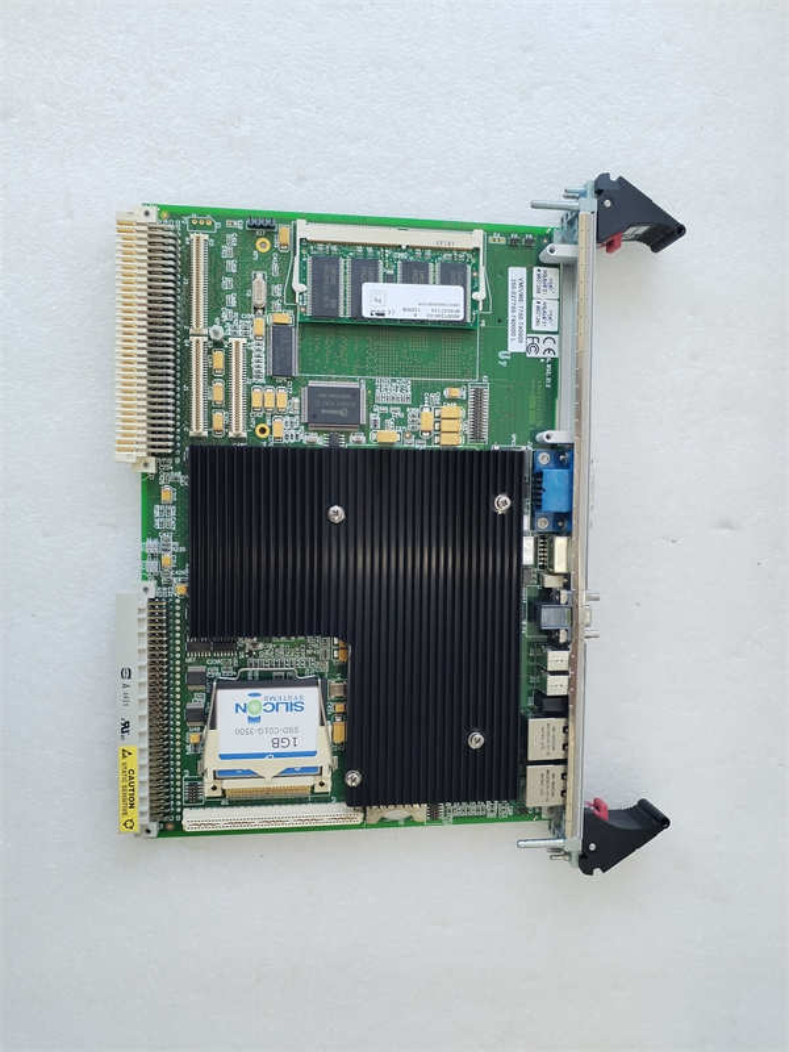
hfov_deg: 53.1
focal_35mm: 26
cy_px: 526
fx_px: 790
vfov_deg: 67.3
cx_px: 394
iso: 142
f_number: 1.8
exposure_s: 1/50
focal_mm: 4.75
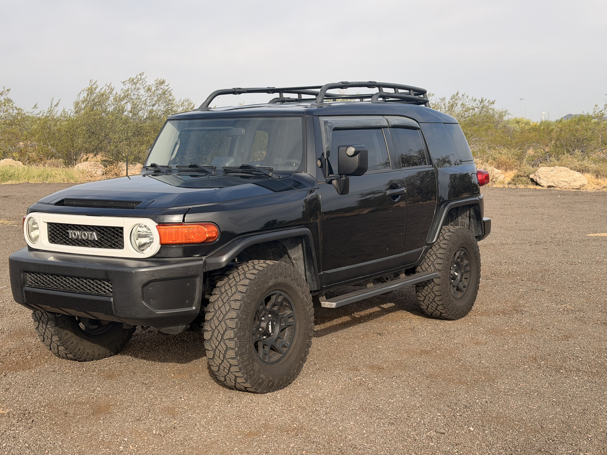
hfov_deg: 39.7
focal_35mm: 48
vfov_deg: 30.3
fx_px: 842
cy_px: 228
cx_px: 304
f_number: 1.78
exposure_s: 1/2762
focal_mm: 6.76
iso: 64
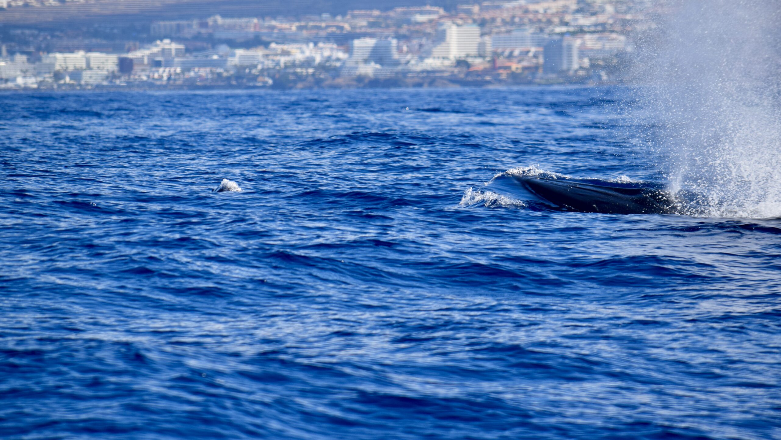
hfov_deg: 6.2
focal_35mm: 346
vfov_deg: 3.5
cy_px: 202
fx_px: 7165
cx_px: 390
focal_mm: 220
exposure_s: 1/1600
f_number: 7.1
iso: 400
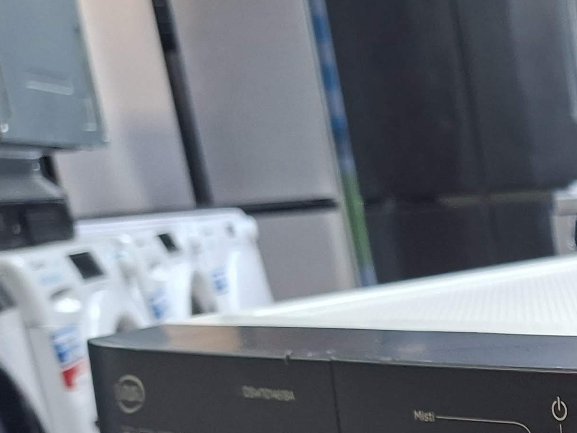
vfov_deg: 17.4
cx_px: 860
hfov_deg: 21.6
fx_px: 1267
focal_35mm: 76
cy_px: 659
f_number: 1.8
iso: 320
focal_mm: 5.54
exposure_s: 1/50
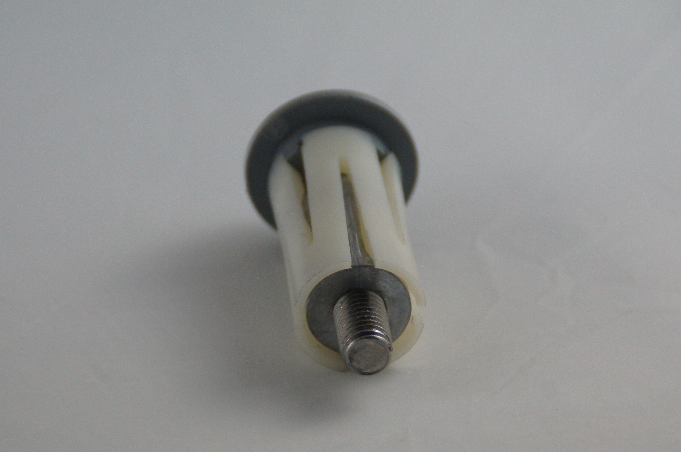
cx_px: 315
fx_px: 6633
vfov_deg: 3.9
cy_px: 242
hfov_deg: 5.9
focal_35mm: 351
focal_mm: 200
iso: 1600
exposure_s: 1/320
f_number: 6.3
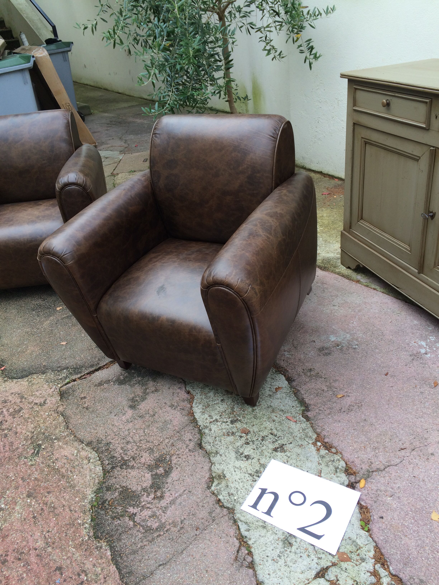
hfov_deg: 48.2
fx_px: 490
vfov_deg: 61.7
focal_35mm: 29
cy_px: 292
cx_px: 220
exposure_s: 1/241
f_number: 2.2
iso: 32
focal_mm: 4.15
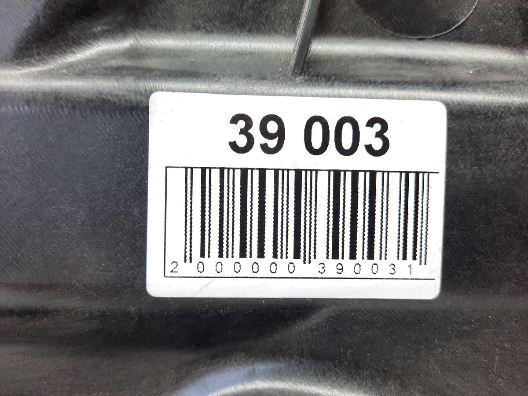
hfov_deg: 69.4
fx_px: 381
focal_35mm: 25
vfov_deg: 54.9
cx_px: 264
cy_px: 198
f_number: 2
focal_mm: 4.6
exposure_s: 1/50
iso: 250
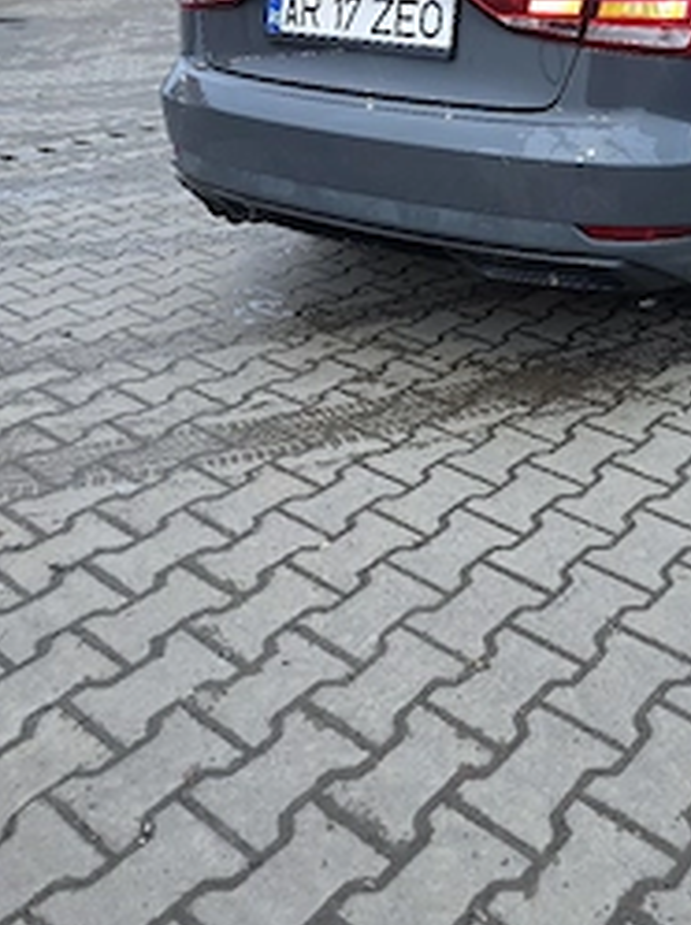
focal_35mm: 37
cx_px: 554
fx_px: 987
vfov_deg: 49.4
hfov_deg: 37.2
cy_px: 316
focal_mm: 6.3
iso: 200
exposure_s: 1/101
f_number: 1.7
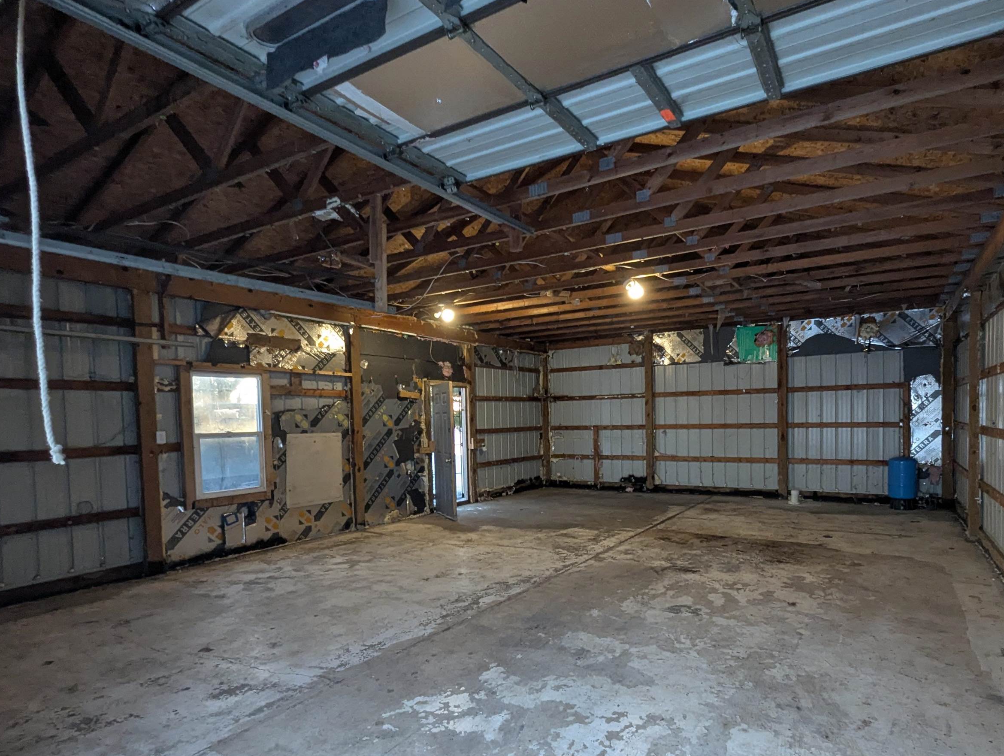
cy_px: 438
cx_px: 578
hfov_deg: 90.3
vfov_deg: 74.4
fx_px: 494
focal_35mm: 17
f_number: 2.2
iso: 328
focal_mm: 1.95
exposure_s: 1/60
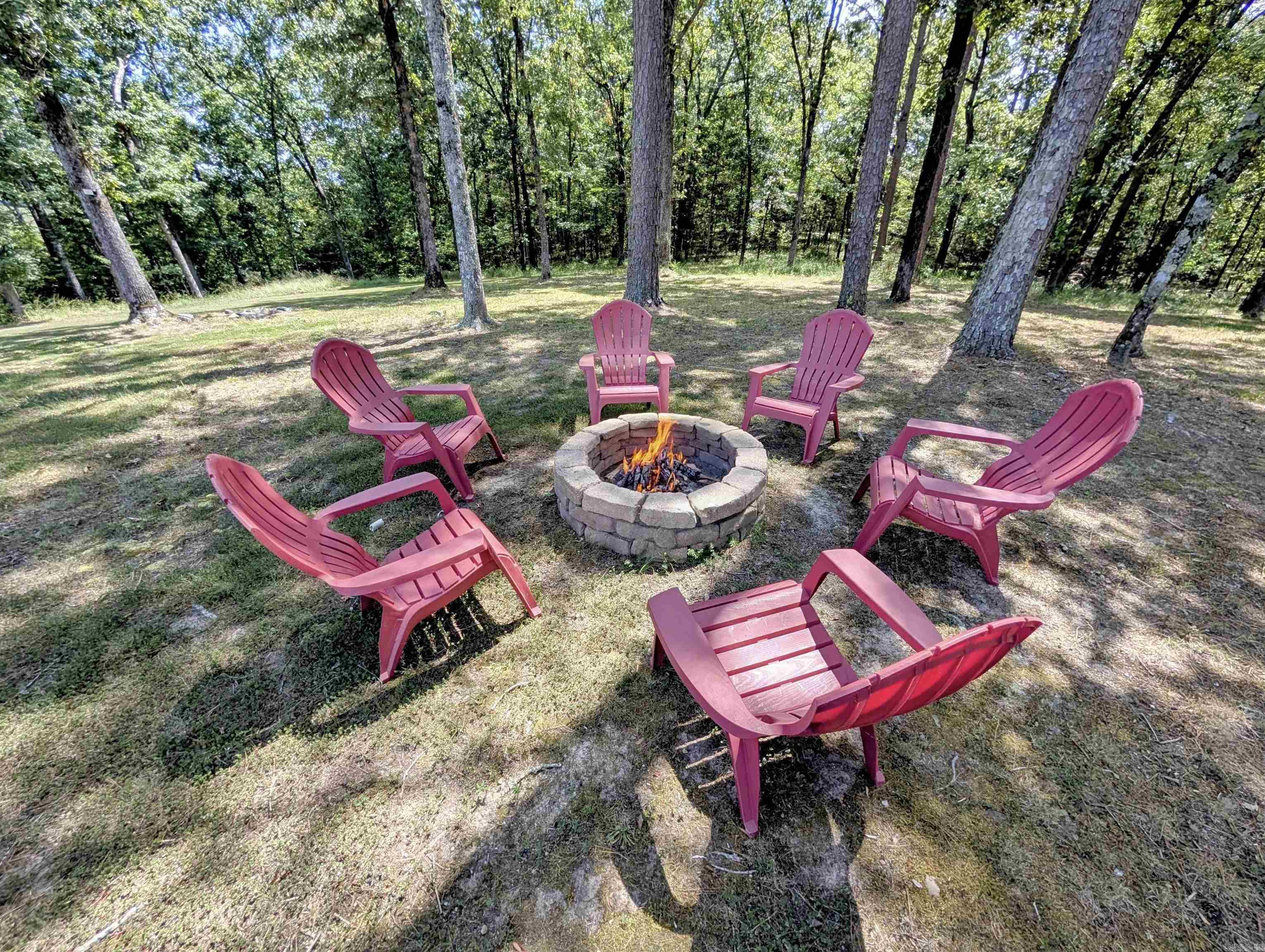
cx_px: 632
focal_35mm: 12
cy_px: 476
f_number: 1.7
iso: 50
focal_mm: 2.02
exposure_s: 1/836
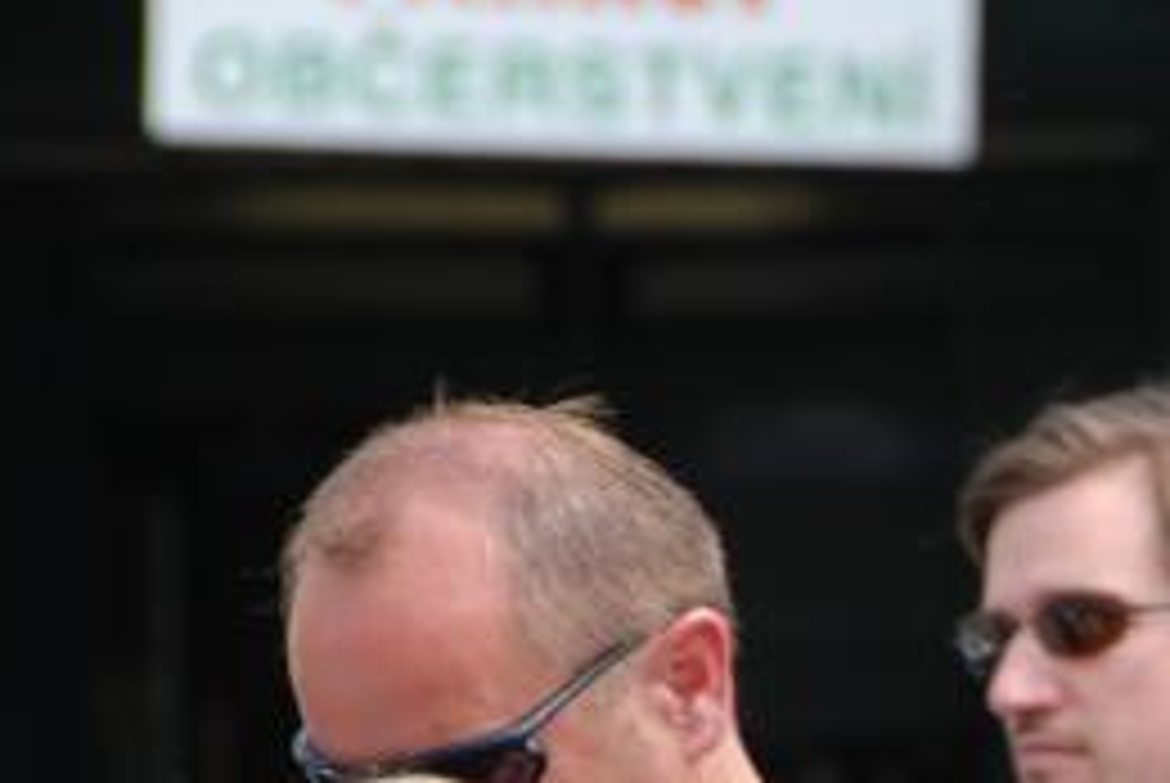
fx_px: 24012
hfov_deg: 2.8
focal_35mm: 738
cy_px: 702
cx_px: 1314
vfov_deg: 1.9
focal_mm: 200
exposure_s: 1/200
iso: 200
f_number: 8
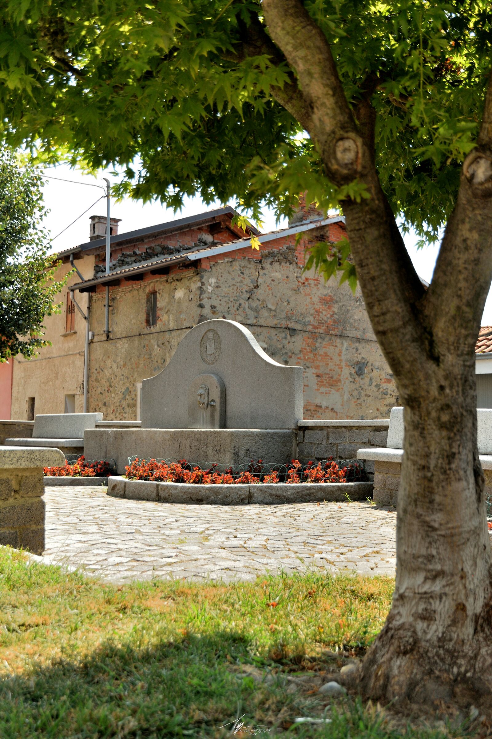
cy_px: 370
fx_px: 861
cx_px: 246
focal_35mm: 42
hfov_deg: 31.9
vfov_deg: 46.4
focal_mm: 28
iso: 200
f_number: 4.2
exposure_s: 1/320
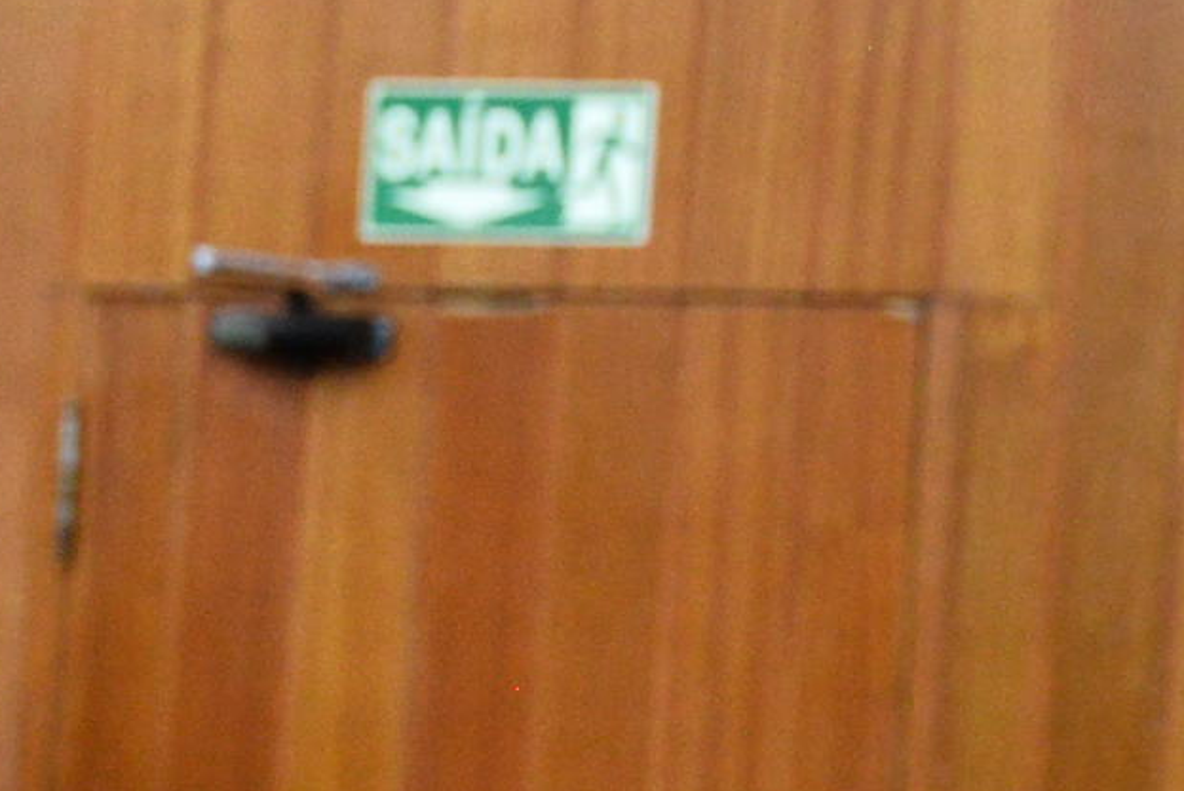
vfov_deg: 8.1
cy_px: 226
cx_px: 1948
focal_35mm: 169
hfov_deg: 11.5
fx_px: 5561
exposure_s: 1/60
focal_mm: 35
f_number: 6.3
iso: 2500
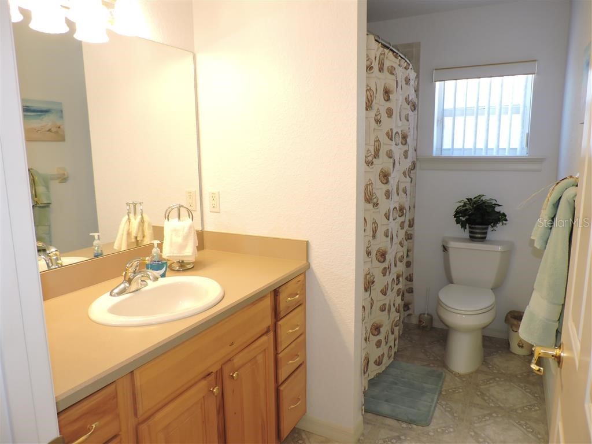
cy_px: 222
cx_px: 296
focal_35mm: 24
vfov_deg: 56.8
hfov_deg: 71.6
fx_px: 410
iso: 220
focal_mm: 4.3
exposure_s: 1/40
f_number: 3
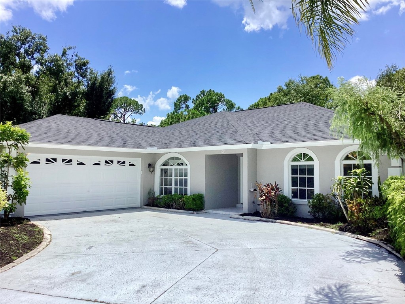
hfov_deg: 58.4
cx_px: 202
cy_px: 152
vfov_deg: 45.4
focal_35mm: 31
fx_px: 363
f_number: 2.4
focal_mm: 3.3
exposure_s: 1/2262
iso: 25
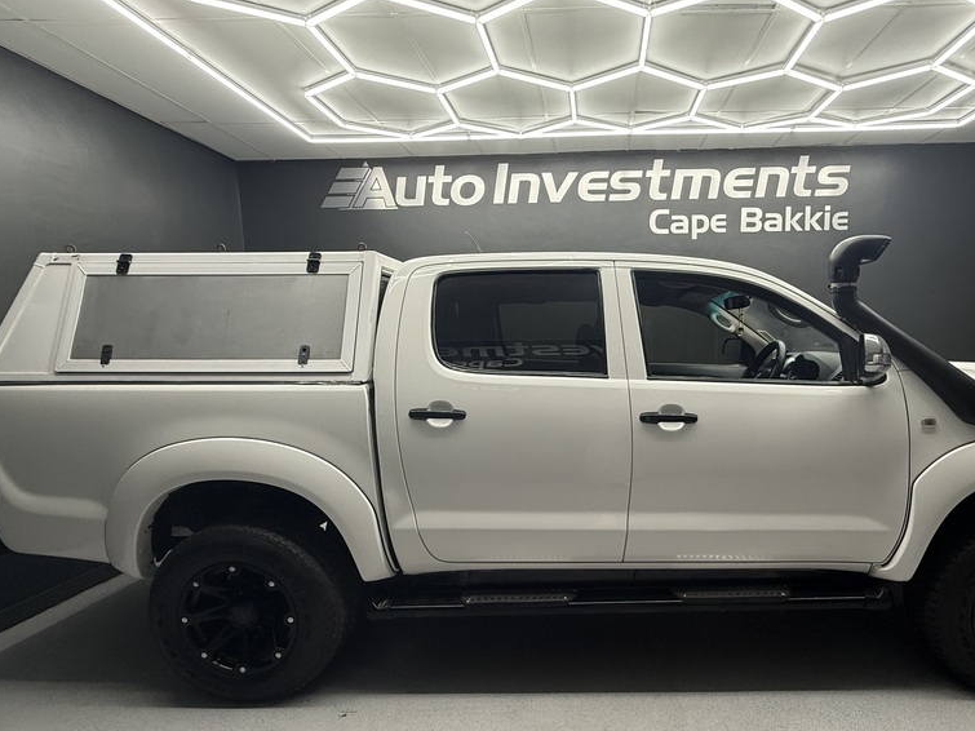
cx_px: 594
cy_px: 411
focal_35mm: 19
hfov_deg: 83.4
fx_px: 535
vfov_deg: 68.4
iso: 160
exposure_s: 1/99
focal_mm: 2.22
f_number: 2.2
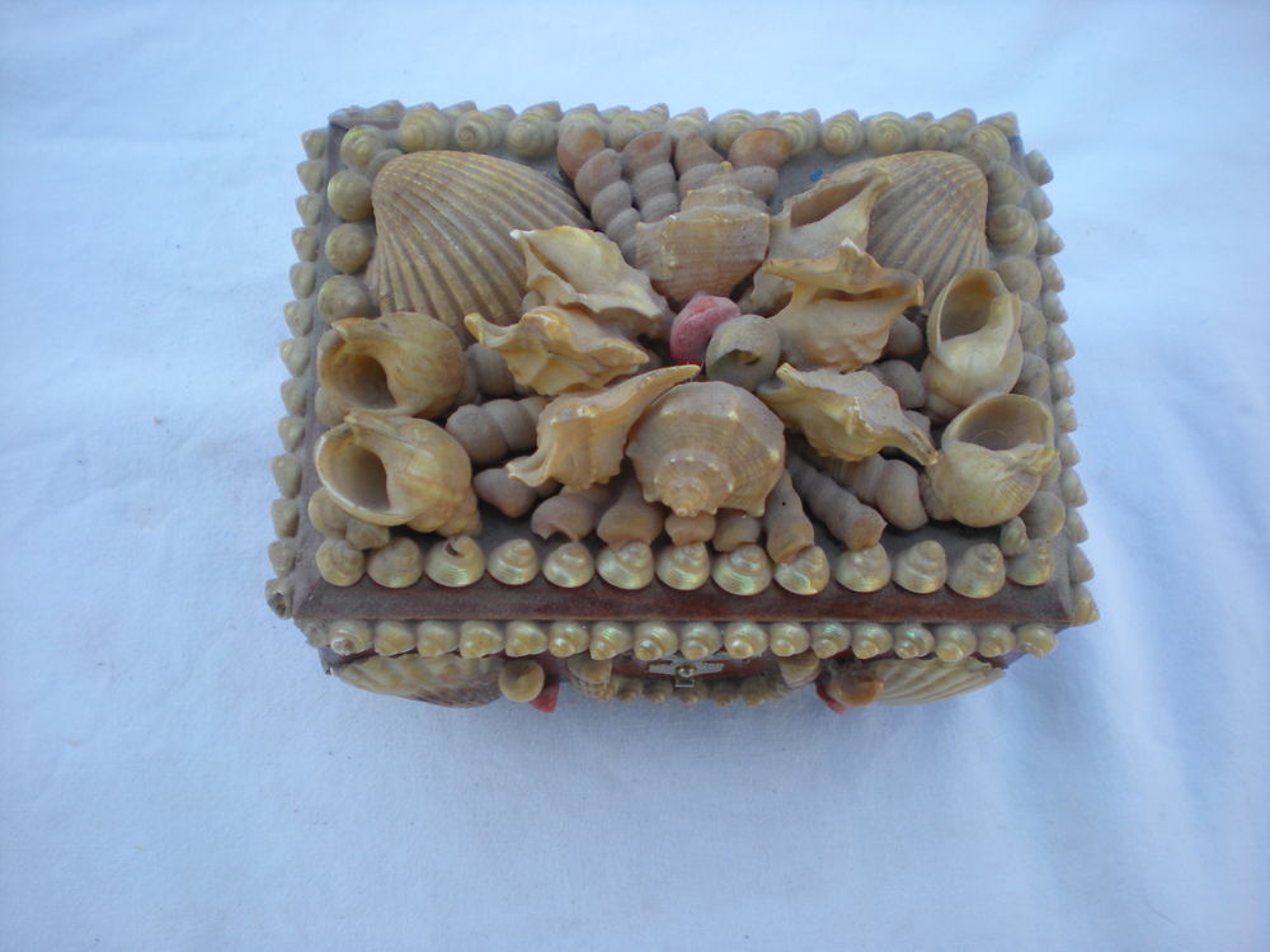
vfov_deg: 37.7
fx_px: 1394
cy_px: 476
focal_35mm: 38
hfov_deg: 49.0
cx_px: 635
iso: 64
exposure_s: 1/203
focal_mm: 6.3
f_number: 3.1
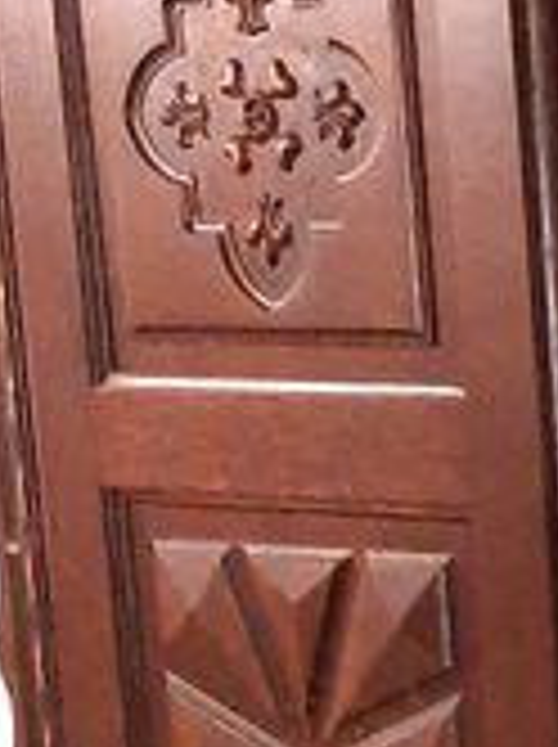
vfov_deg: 12.3
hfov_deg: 8.5
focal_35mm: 151
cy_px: 1224
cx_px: 1534
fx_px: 3254
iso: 1250
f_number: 2
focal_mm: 4.6
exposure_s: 1/33
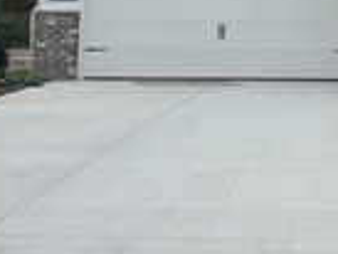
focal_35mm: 95
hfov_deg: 20.0
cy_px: -70
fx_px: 928
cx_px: 345
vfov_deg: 14.9
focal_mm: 5.7
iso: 50
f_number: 1.5
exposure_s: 1/2299
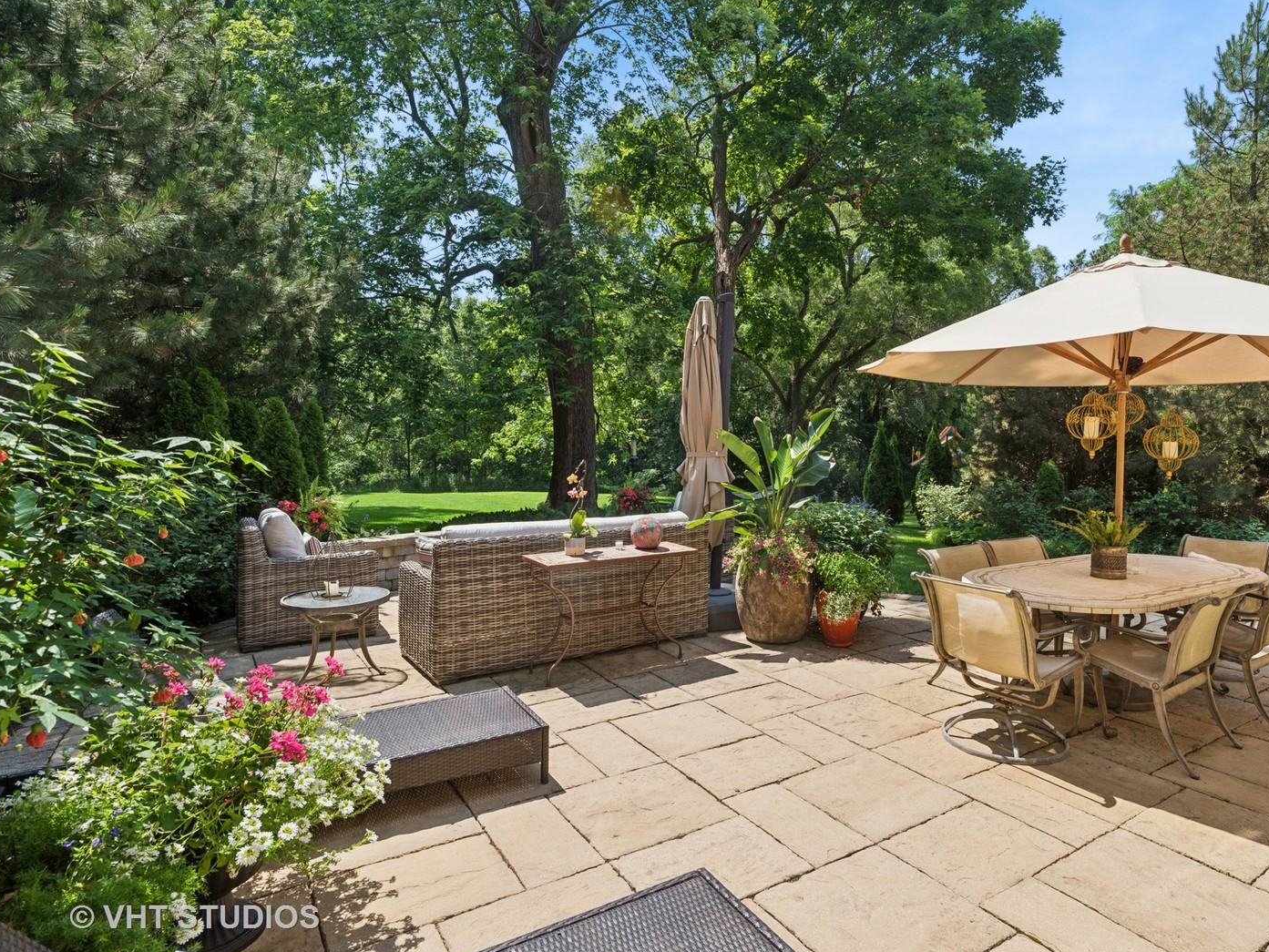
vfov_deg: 68.7
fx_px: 697
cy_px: 476
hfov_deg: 84.1
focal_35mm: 19
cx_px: 728
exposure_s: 1/250
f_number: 8
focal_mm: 17
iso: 200
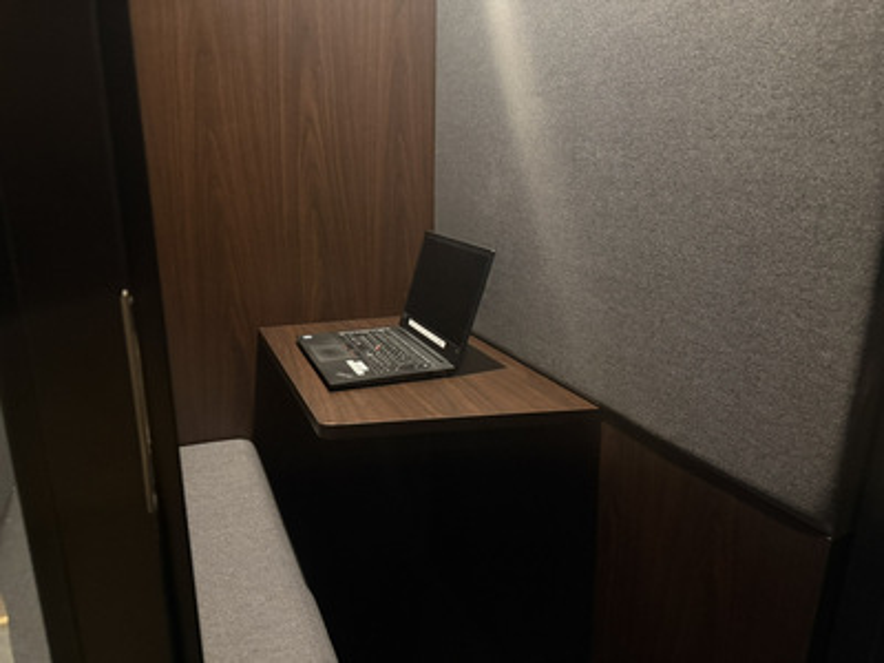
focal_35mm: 24
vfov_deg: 56.8
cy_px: 332
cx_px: 442
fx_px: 613
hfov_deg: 71.6
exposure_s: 1/25
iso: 1250
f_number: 1.78
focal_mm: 6.76
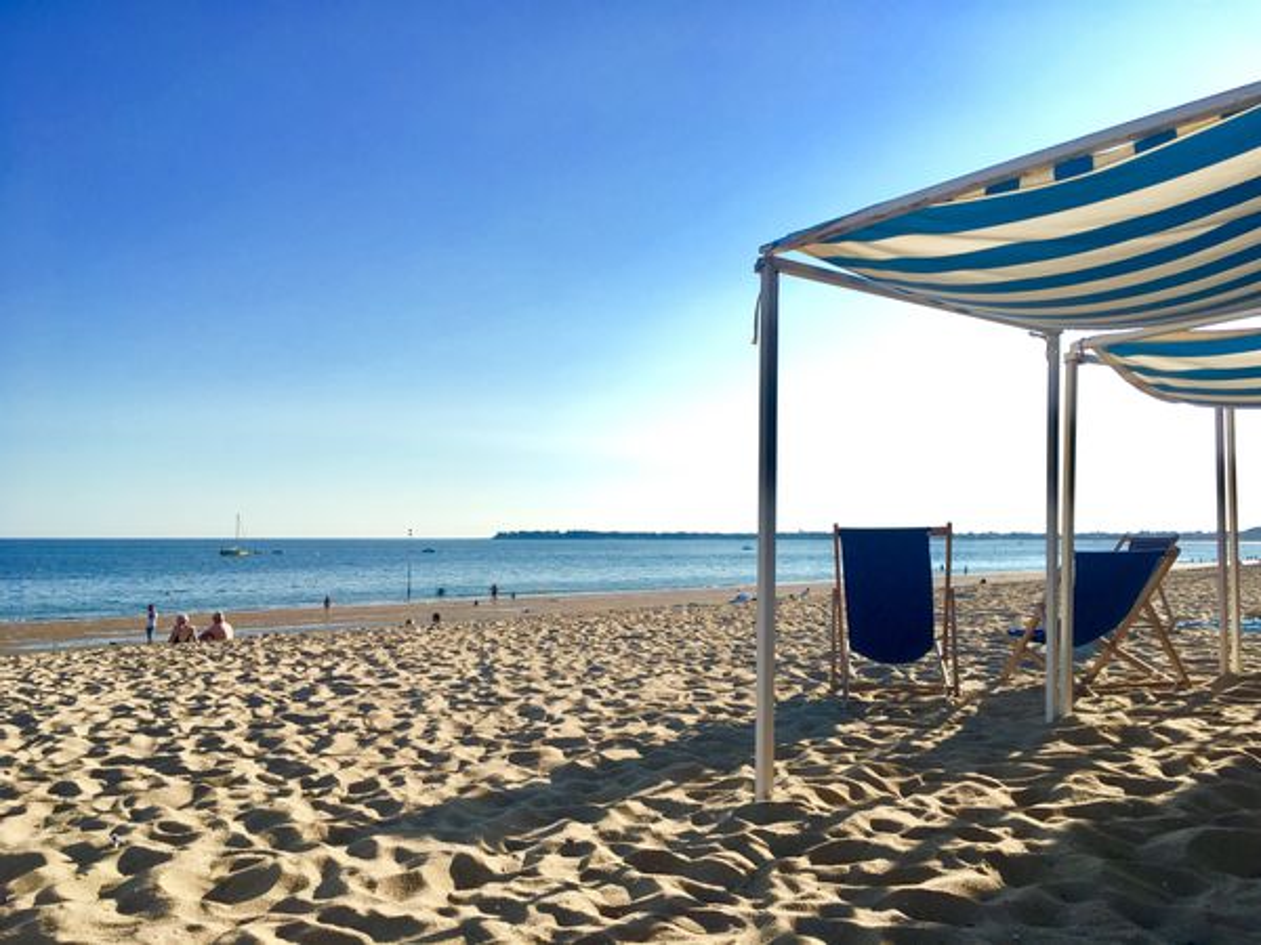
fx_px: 1056
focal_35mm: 29
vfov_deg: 48.2
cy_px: 472
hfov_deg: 61.7
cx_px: 630
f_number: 2.2
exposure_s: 1/1068
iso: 25
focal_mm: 4.15
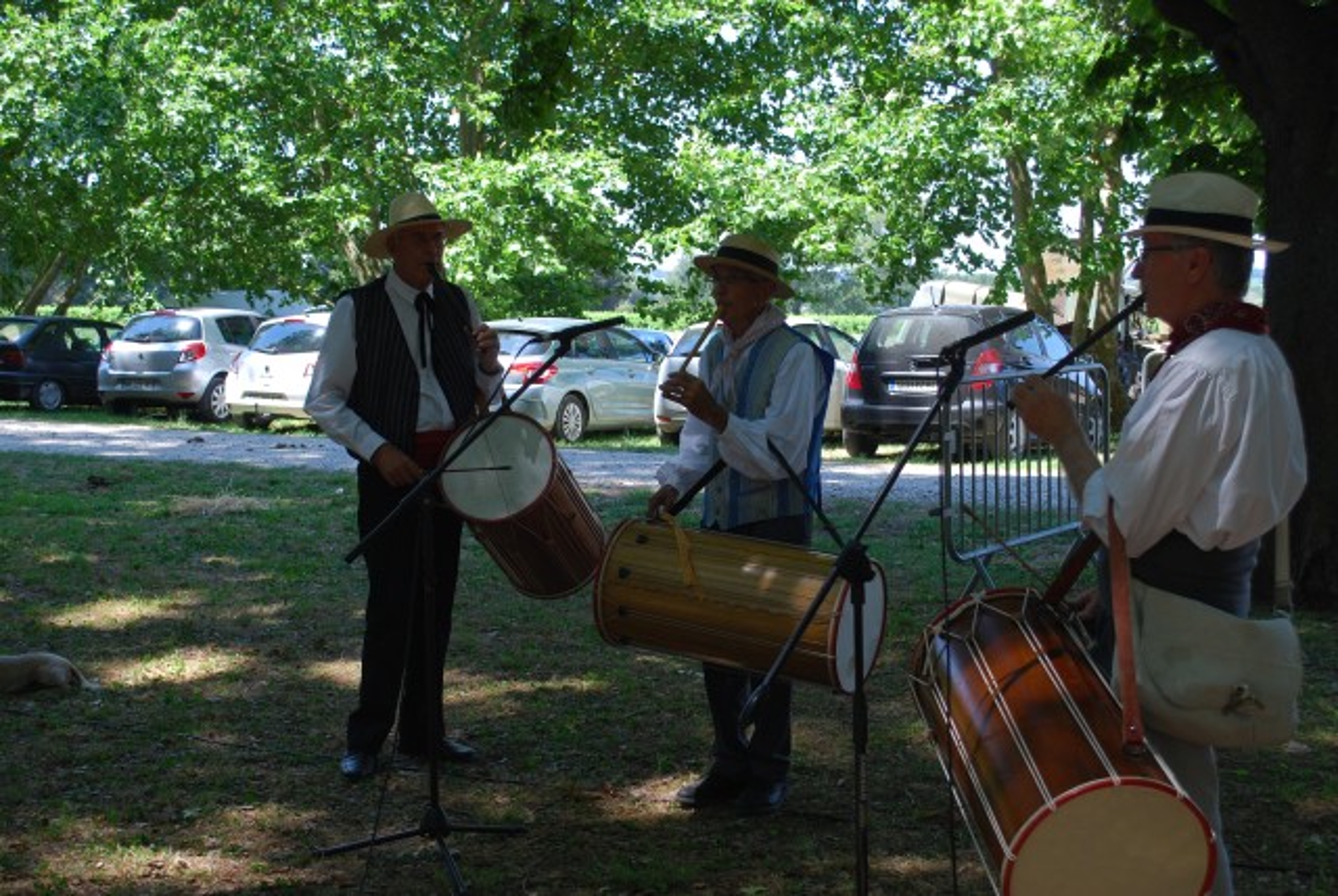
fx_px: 1787
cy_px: 448
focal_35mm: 48
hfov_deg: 41.1
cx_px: 669
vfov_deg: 28.2
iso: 180
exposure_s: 1/125
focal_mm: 32
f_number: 5.6
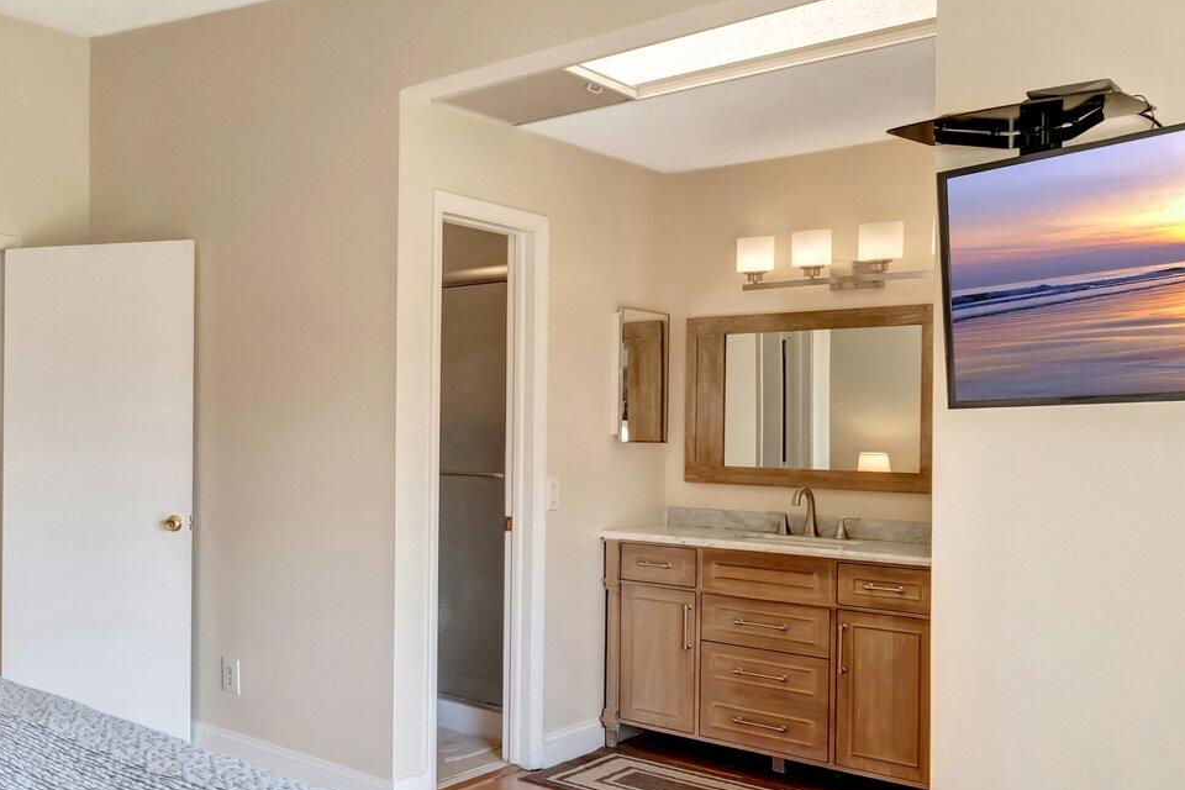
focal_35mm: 32
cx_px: 132
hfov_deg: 52.1
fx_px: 1053
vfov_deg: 41.1
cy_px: 435
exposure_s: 1/20
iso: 1000
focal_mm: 10
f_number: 8
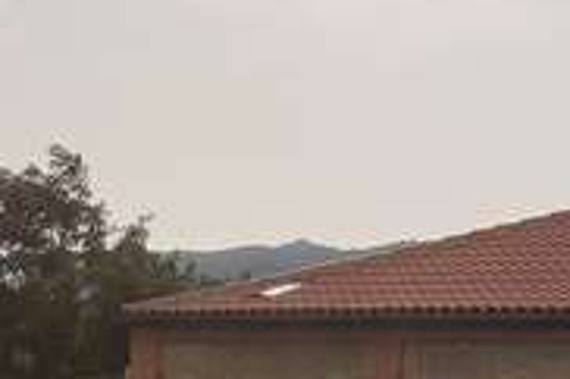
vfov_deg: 11.9
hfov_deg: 15.1
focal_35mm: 114
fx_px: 1803
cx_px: 1077
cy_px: 379
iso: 40
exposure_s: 1/1815
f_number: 1.7
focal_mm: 3.92
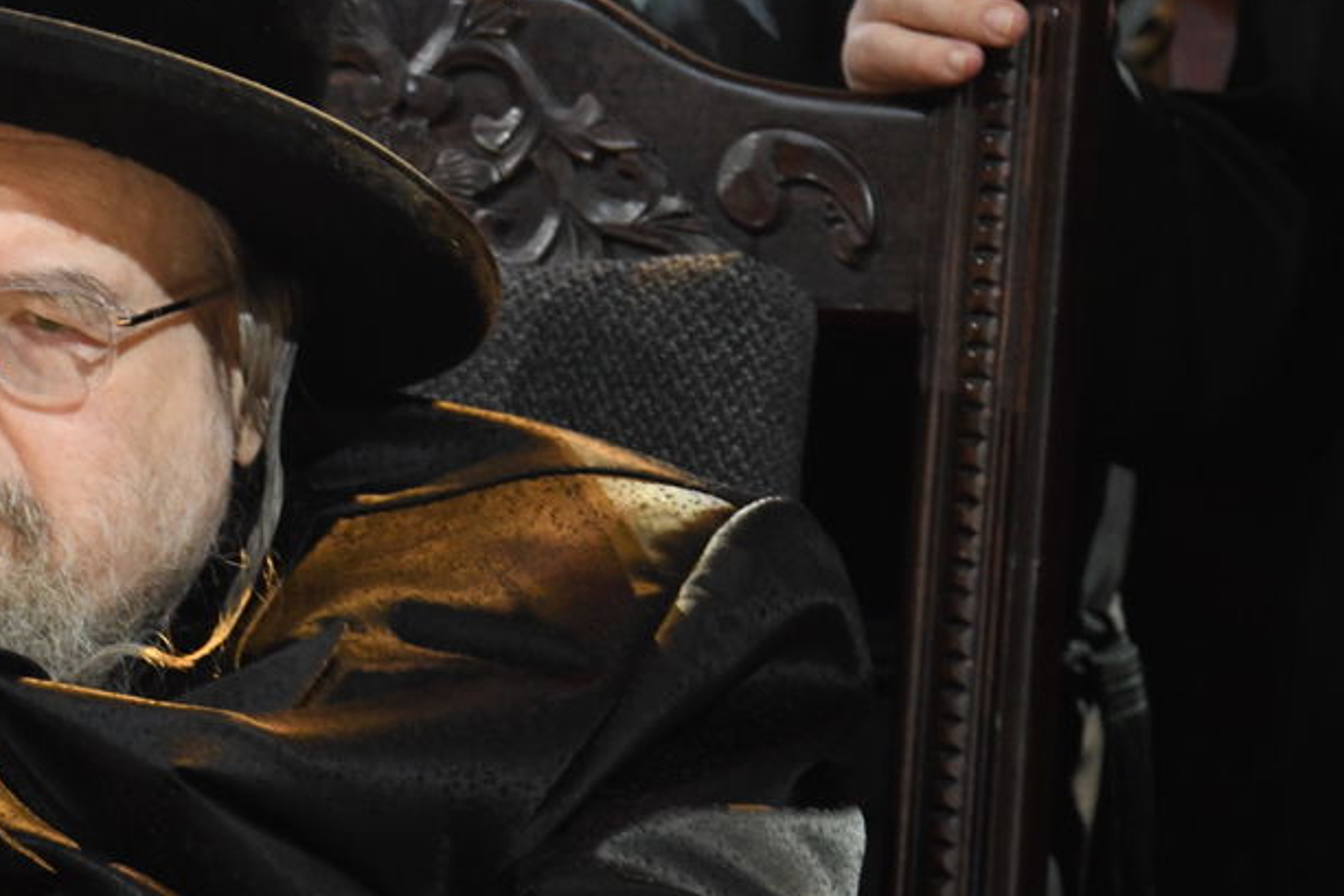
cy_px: 102
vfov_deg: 1.3
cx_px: -173
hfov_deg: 2.0
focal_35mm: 1050
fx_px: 39207
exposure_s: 1/100
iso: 4000
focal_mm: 460
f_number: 6.3
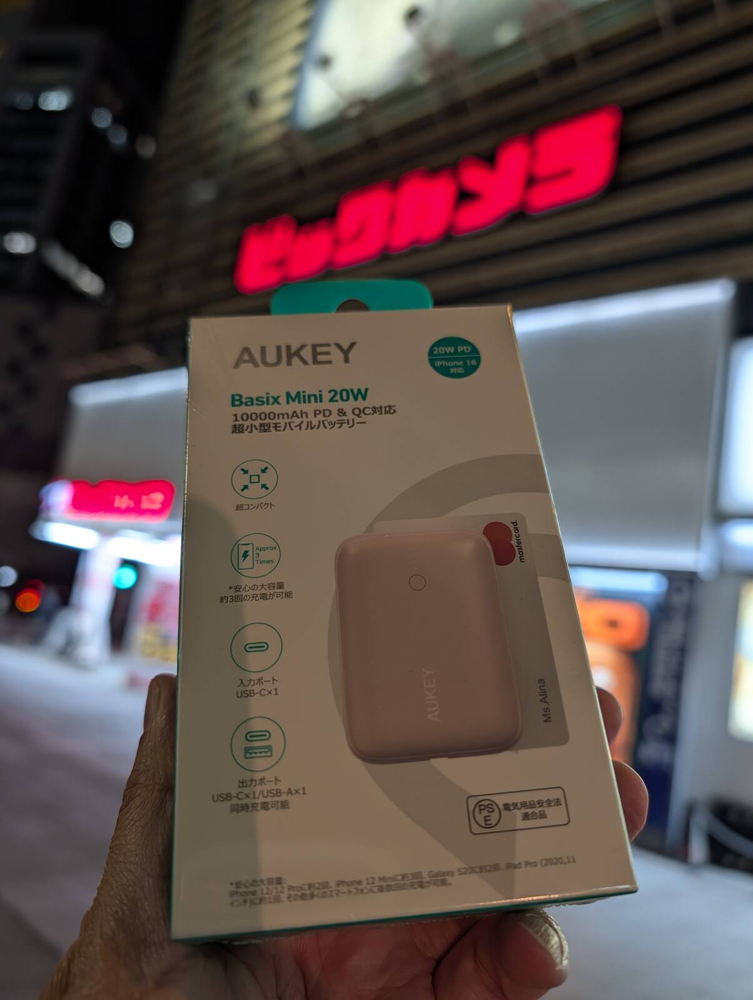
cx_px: 376
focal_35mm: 24
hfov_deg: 56.9
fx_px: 694
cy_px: 500
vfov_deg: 71.5
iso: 154
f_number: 1.68
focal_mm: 6.9
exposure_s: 1/100
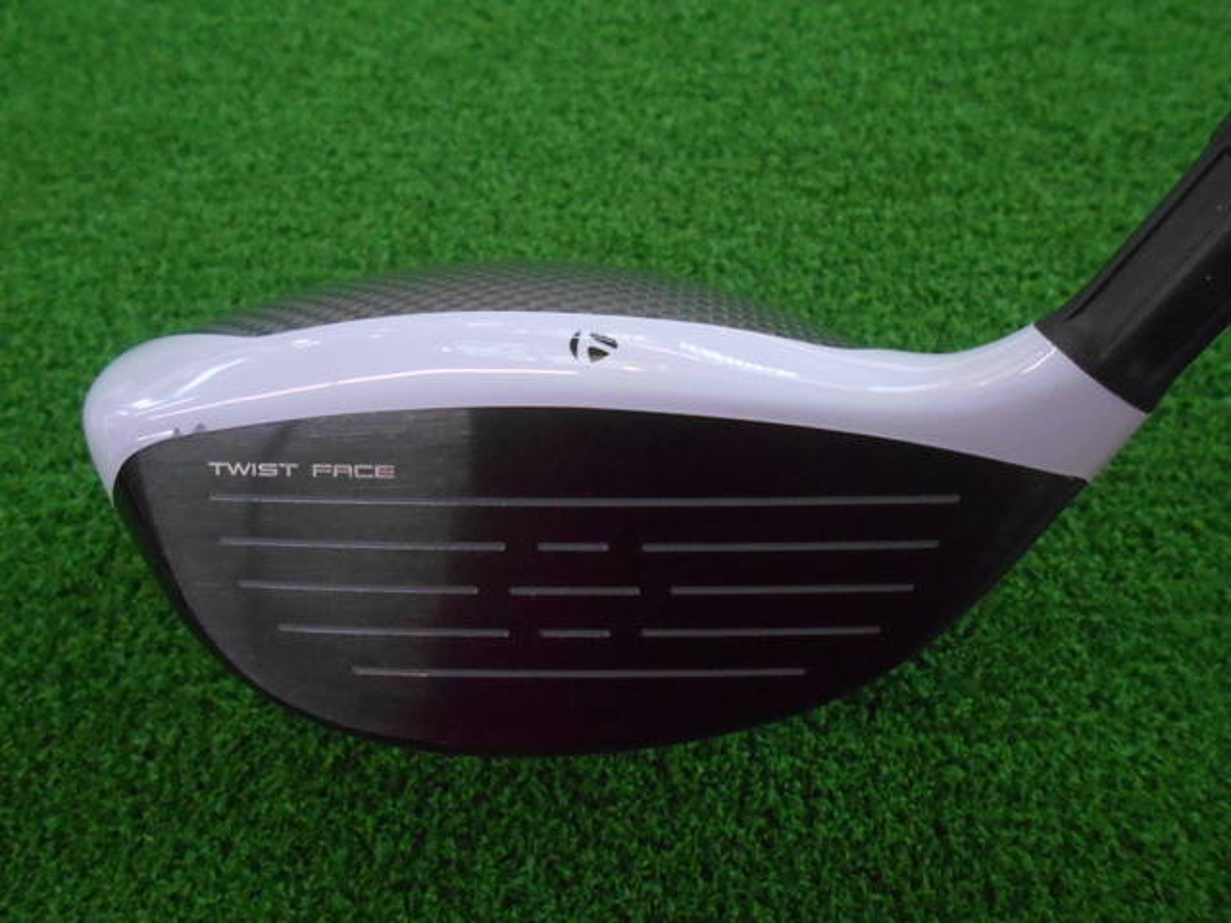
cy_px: 462
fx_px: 925
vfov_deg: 53.1
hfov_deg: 67.3
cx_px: 616
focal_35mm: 26
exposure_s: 1/160
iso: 800
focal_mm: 4.6
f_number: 3.2
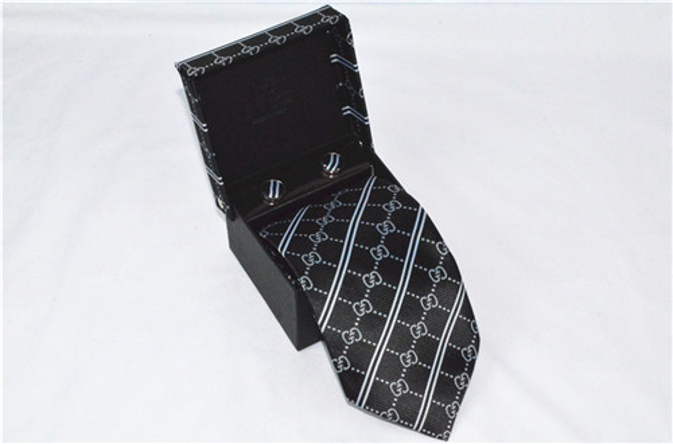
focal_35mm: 75
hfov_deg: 27.1
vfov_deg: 18.1
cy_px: 222
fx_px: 1398
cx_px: 336
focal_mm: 50
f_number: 29
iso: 6400
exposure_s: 1/250
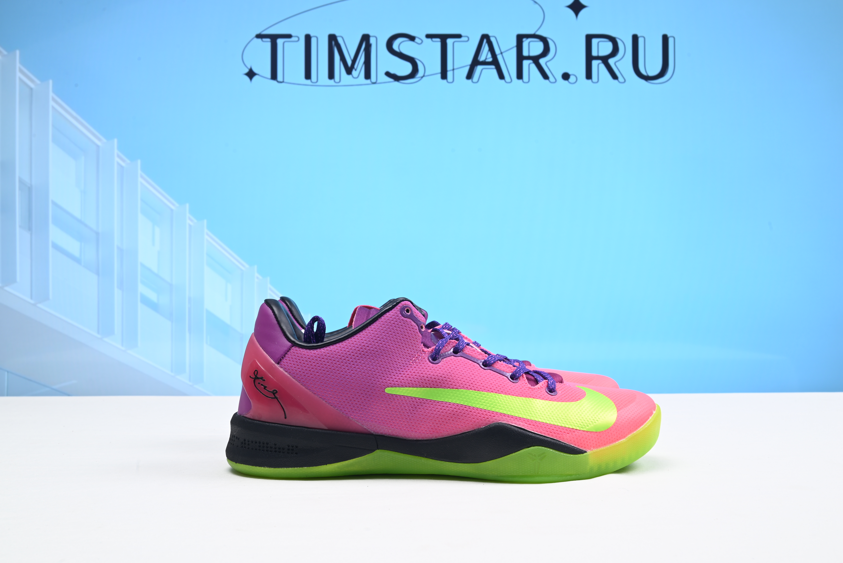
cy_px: 282
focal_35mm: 38
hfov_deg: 50.7
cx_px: 422
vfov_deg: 35.1
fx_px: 890
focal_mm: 38
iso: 100
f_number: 16
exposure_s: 1/2
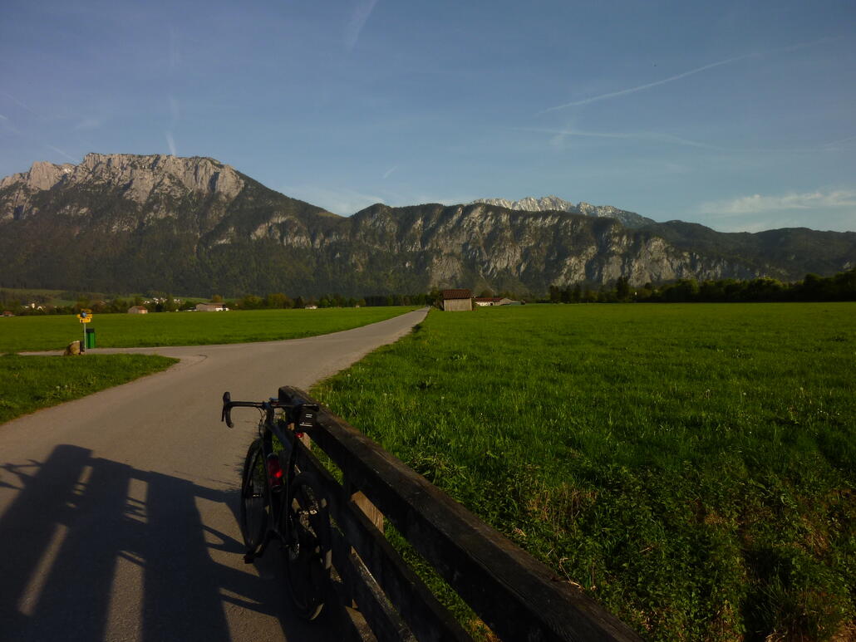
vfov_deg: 54.9
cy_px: 321
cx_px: 428
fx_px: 618
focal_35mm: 25
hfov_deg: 69.4
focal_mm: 4.5
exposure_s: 1/800
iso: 80
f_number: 3.3
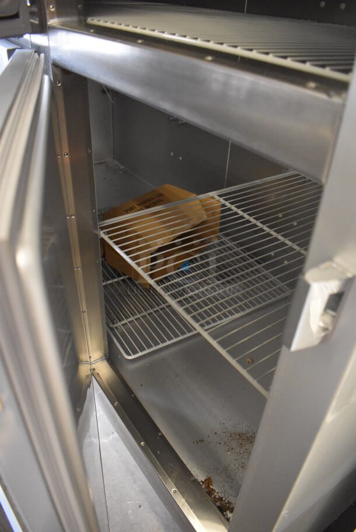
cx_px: 178
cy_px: 266
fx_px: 400
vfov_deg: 67.3
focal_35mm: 27
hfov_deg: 48.0
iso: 5000
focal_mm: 18
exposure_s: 1/125
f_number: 3.5
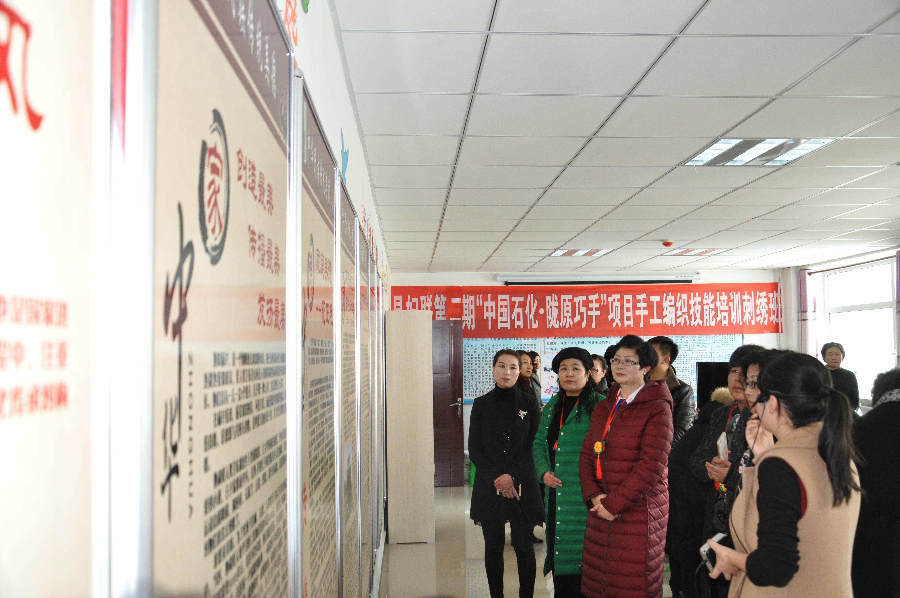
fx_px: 787
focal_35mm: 32
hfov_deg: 59.6
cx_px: 450
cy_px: 299
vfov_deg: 41.6
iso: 800
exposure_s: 1/60
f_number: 4
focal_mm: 21
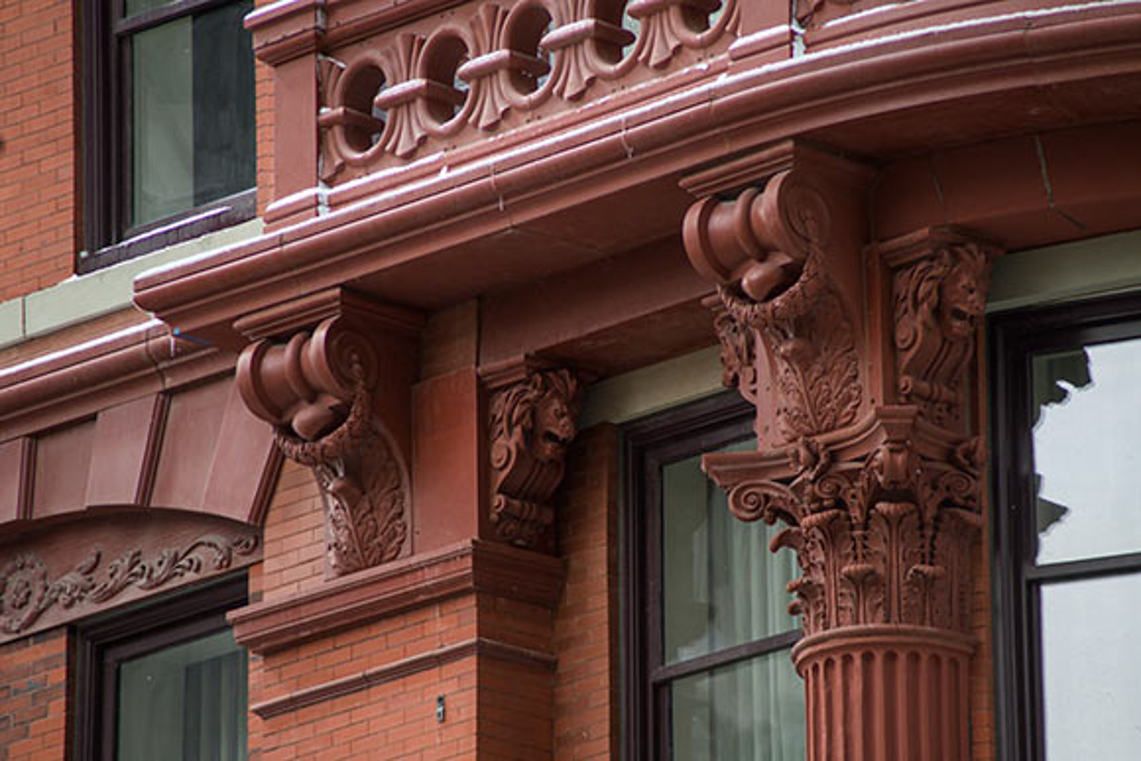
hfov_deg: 6.9
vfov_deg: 4.6
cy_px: 380
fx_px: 9510
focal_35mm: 300
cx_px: 570
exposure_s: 1/1500
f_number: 5.6
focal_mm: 300
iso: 400
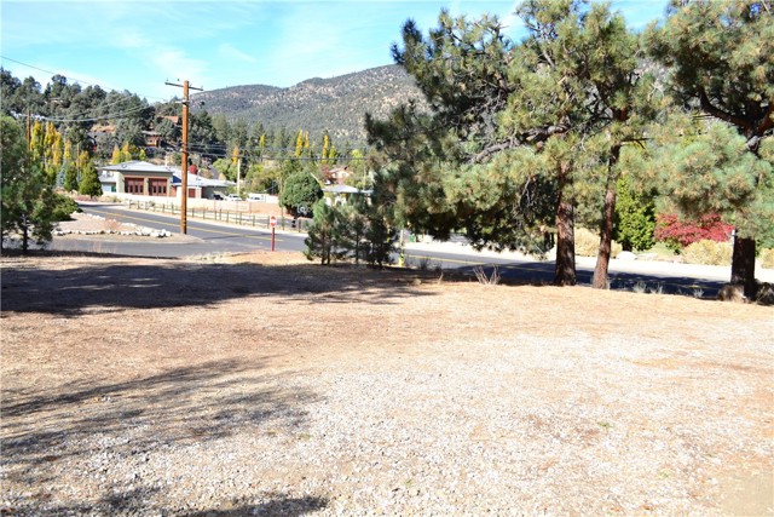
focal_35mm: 27
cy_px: 258
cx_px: 387
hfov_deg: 67.4
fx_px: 581
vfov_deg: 48.0
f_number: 5.6
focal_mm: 18
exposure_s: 1/200
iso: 100
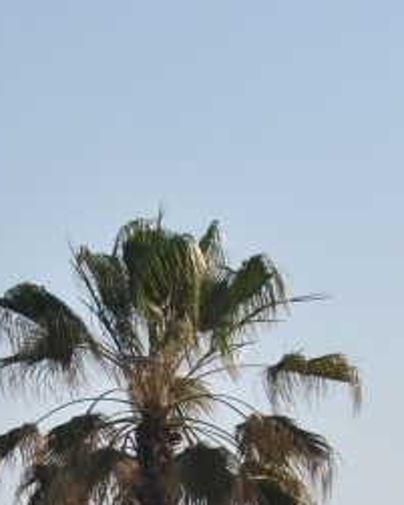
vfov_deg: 7.7
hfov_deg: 6.3
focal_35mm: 245
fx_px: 3660
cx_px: 224
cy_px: 740
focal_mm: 38
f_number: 9
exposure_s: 1/320
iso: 100
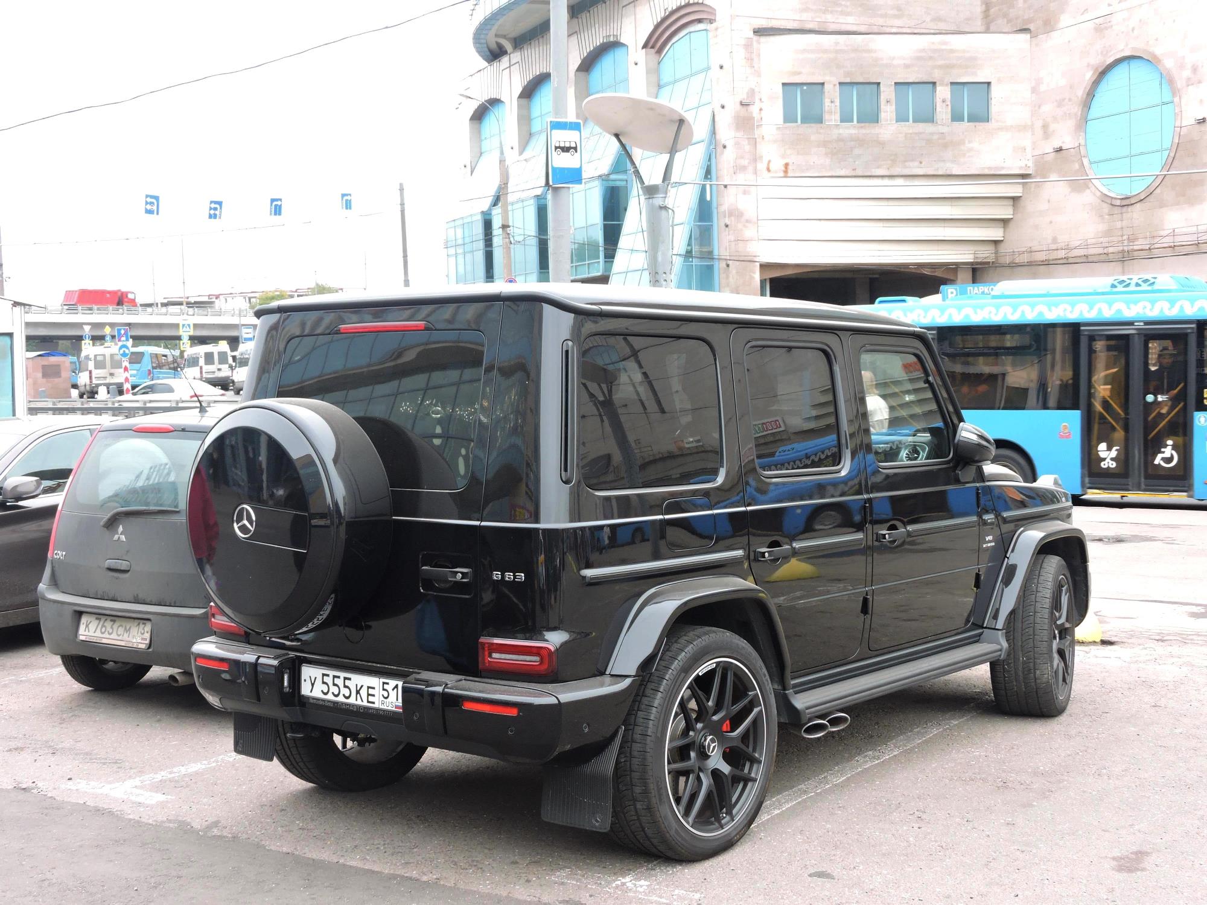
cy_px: 452
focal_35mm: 45
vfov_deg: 32.2
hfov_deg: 42.1
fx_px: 1569
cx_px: 604
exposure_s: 1/60
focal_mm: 8.1
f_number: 4
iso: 100
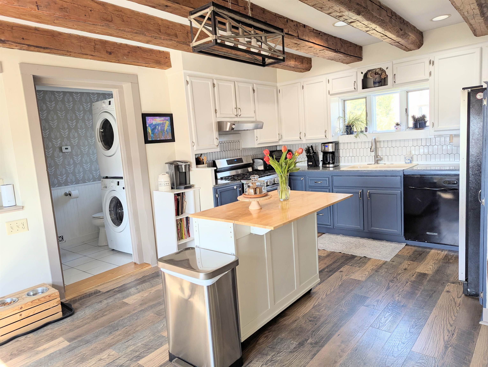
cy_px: 184
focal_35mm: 24
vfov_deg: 56.9
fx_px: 339
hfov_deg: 71.5
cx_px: 244
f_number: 1.85
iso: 81
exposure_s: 1/120
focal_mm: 6.81
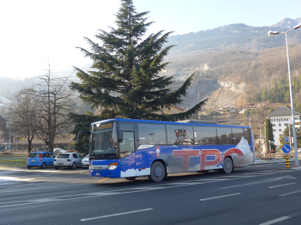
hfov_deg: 51.4
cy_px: 112
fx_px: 313
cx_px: 150
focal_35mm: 36
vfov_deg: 39.7
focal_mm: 7.5
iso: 80
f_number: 2.8
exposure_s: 1/320
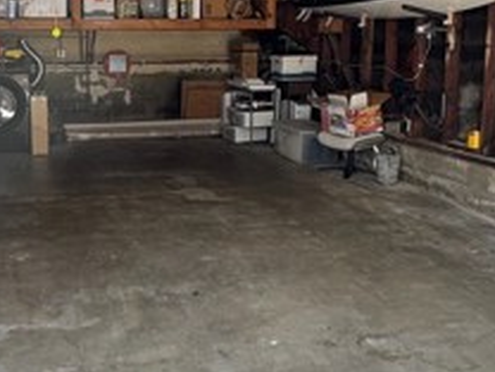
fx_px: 615
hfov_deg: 42.9
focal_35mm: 43
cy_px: 98
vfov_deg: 33.0
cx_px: 143
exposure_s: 1/99
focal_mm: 2.22
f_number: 2.2
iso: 40
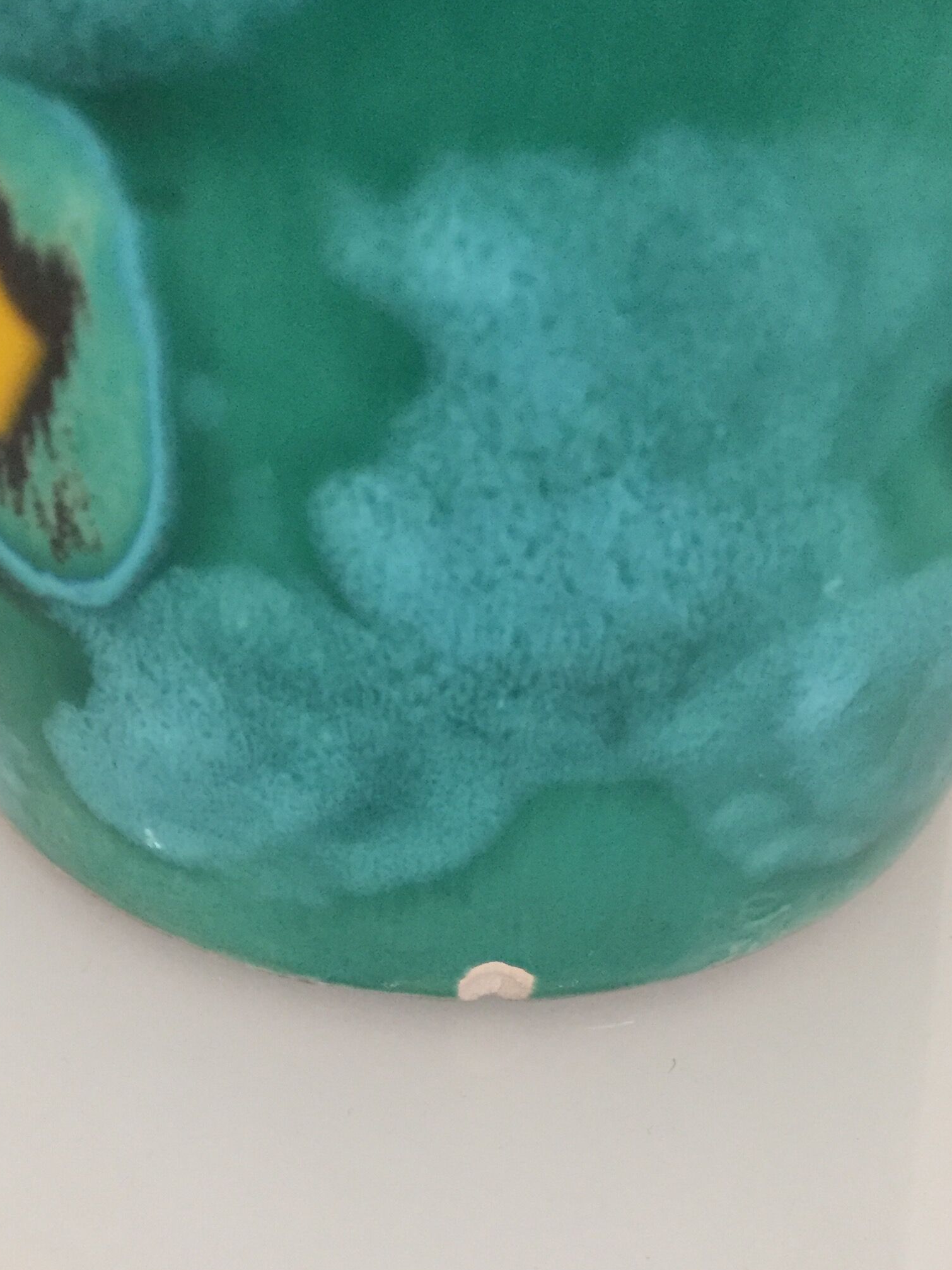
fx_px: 1724
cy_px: 926
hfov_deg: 30.8
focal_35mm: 47
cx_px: 389
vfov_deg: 39.5
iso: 250
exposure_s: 1/20
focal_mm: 4.15
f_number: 2.2
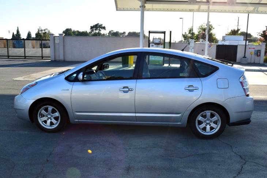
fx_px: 234
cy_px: 89
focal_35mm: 32
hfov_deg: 59.5
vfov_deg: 41.7
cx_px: 134
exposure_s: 1/320
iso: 400
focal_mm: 21
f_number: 10
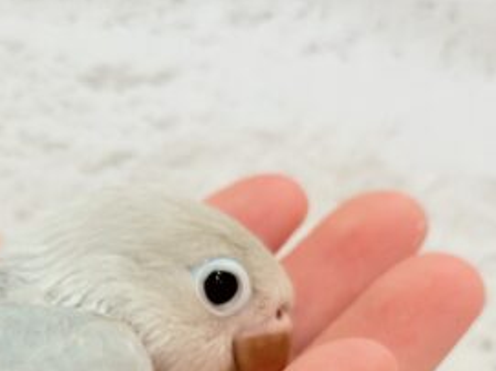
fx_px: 1762
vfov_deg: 11.8
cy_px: 433
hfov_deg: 15.6
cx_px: -44
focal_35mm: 123
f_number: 1.6
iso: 100
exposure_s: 1/100
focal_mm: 5.96
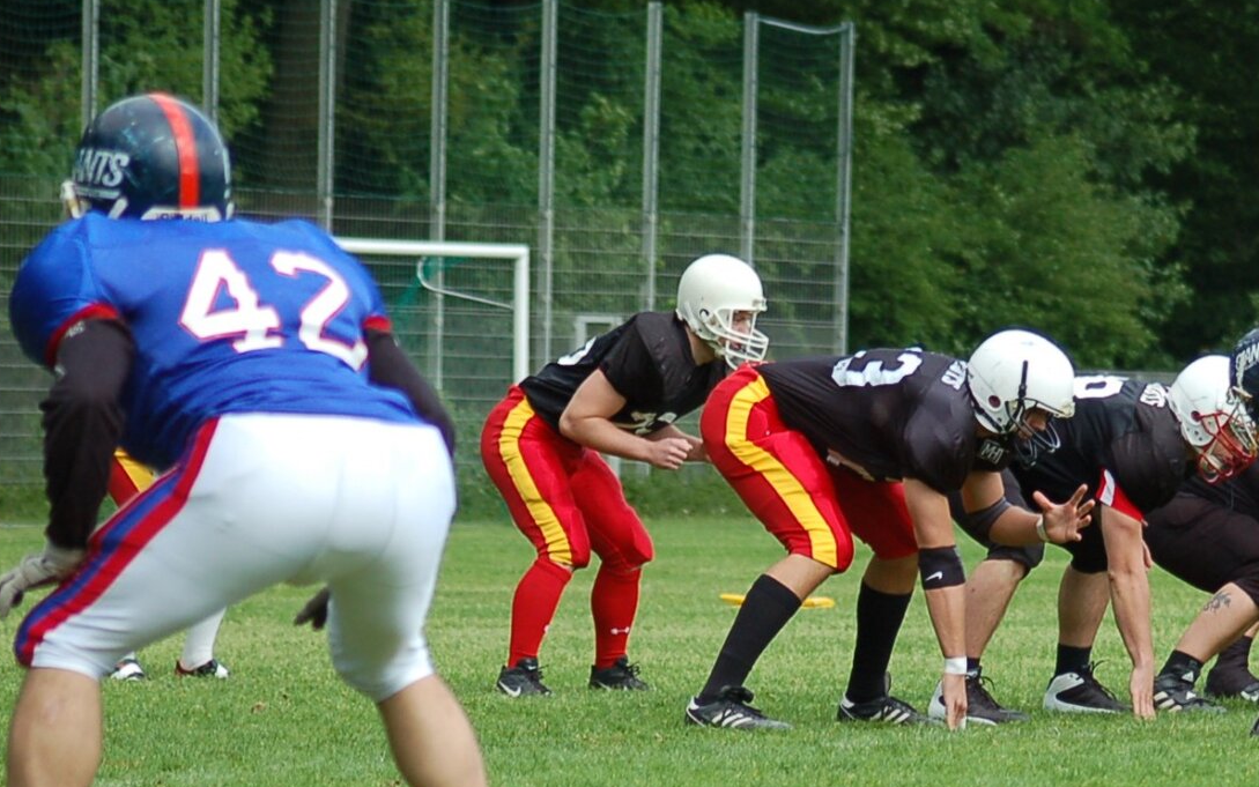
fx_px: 12697
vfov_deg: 3.6
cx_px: 1069
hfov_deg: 5.7
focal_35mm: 370
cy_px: 572
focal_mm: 120
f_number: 4.2
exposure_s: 1/1000
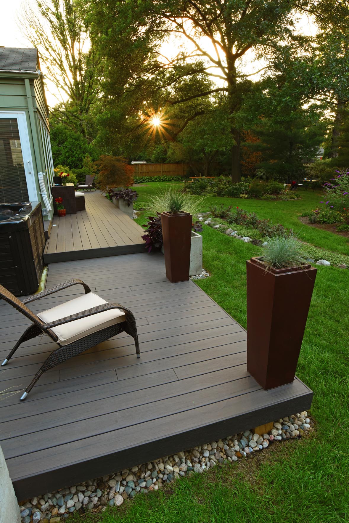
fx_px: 305
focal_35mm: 21
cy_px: 262
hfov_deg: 59.5
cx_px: 174
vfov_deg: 81.2
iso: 800
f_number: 14
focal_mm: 21
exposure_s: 1/6
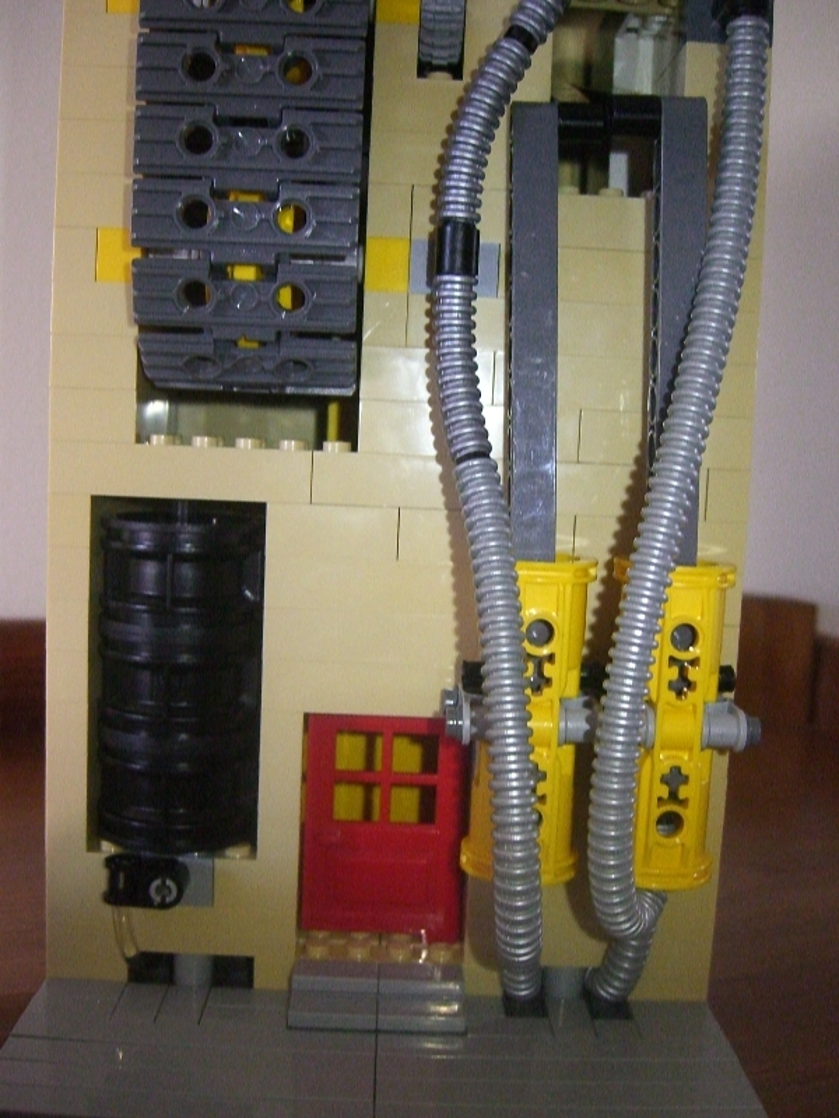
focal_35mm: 38
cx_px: 420
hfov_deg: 37.7
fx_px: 1228
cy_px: 559
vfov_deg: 49.0
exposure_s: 1/80
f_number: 2.8
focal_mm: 7.9
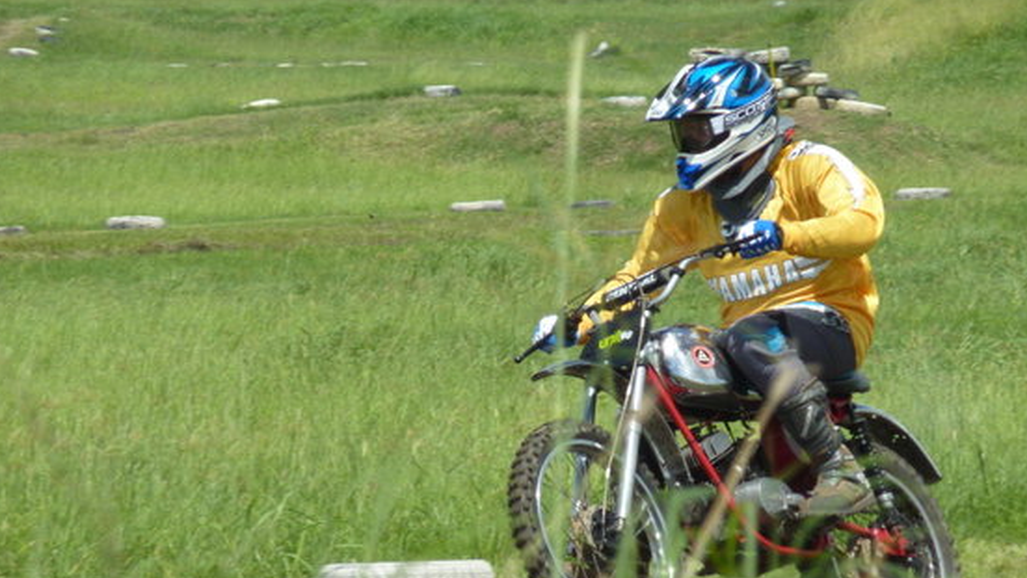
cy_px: 381
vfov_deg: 3.4
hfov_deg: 6.1
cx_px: 519
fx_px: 9671
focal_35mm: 355
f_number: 5.6
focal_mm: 49.2
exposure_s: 1/1000
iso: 160
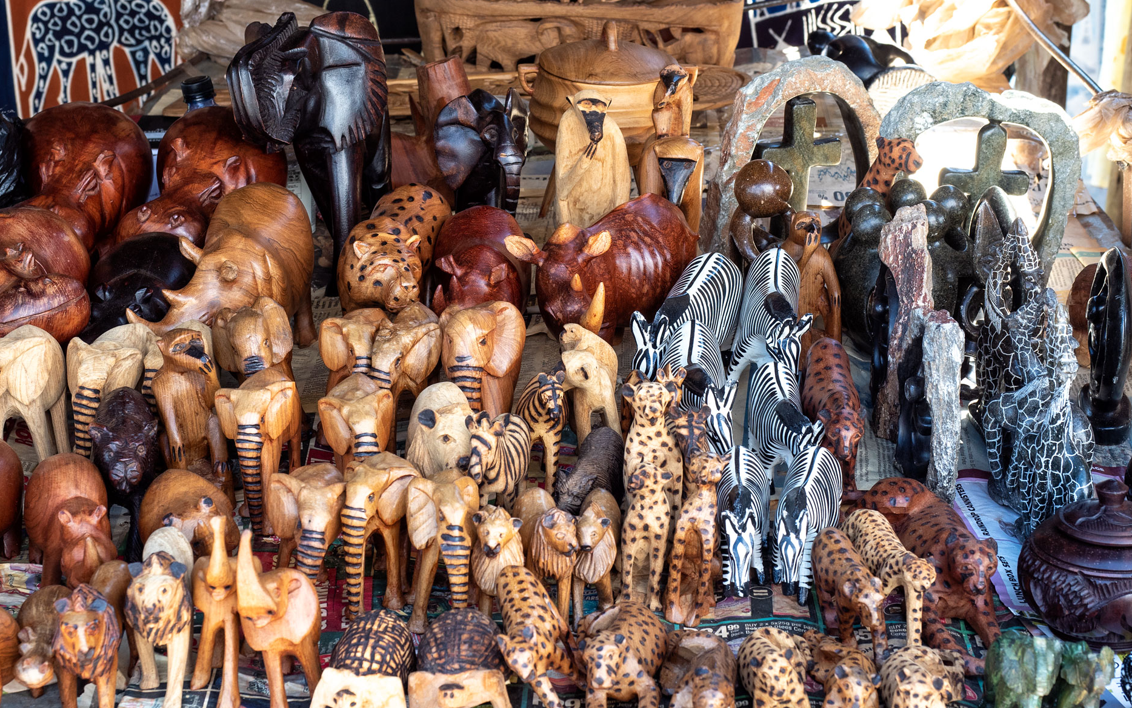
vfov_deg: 21.3
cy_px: 381
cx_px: 561
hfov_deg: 33.5
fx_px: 1882
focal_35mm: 61
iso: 250
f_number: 5.6
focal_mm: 28
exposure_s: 1/60
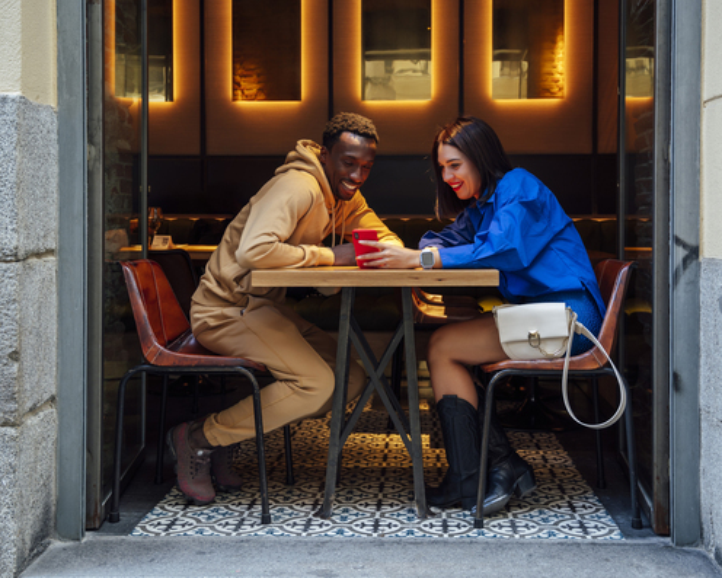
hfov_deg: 43.8
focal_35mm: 42
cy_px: 289
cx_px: 384
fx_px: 898
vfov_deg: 35.7
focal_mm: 37
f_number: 4.5
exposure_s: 1/30
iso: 400
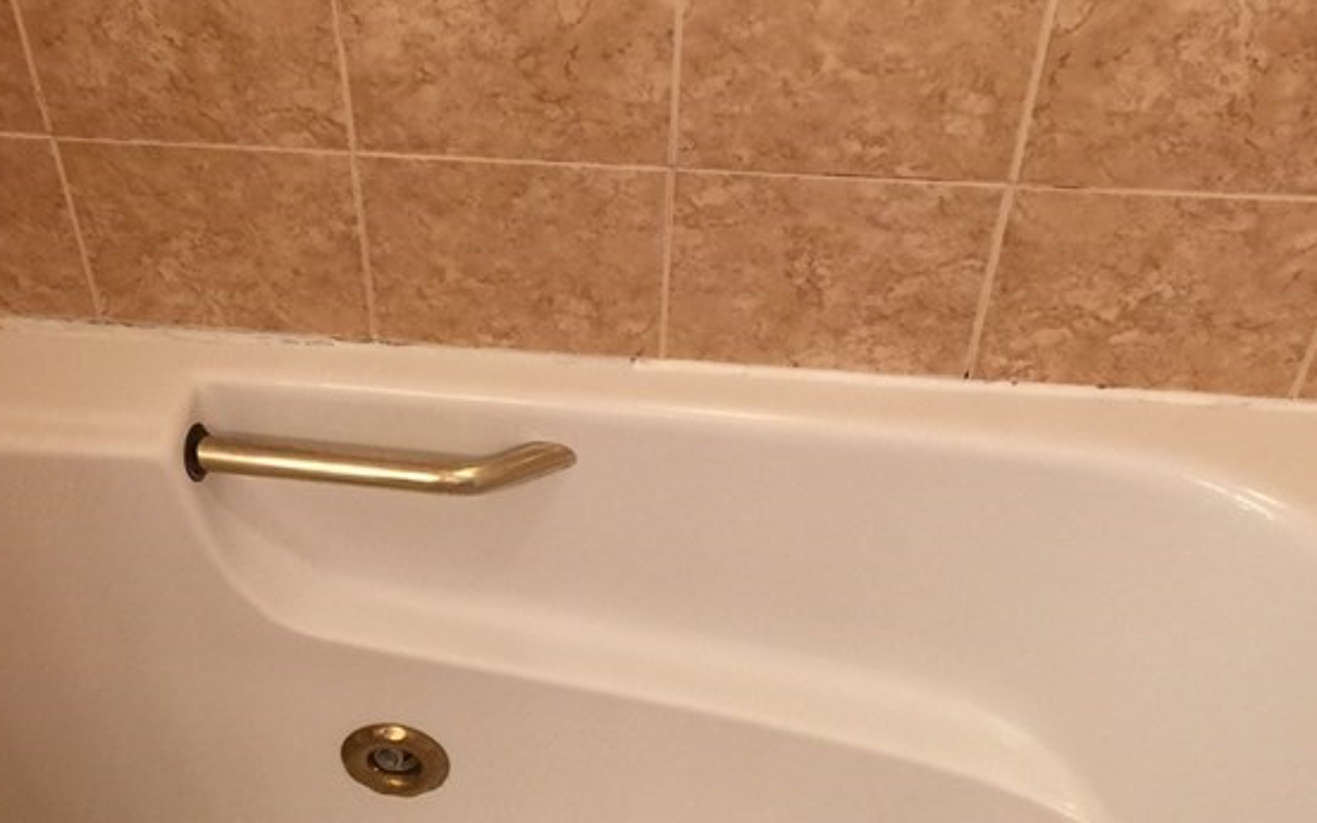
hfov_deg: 35.0
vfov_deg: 22.3
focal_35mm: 57
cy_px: 711
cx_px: 351
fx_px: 2046
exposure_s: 1/30
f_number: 2.2
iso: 50
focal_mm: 4.15
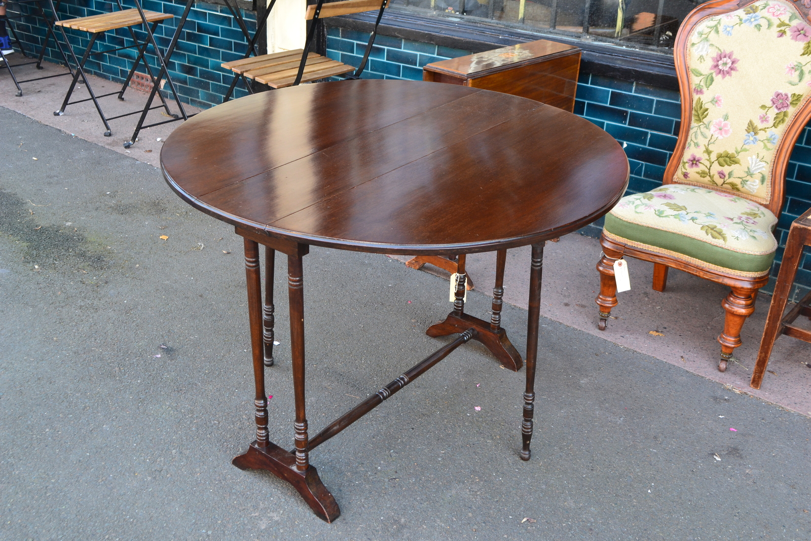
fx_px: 879
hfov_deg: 49.5
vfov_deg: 34.2
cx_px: 406
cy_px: 270
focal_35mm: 39
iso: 400
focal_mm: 26
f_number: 7.1
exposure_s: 1/30
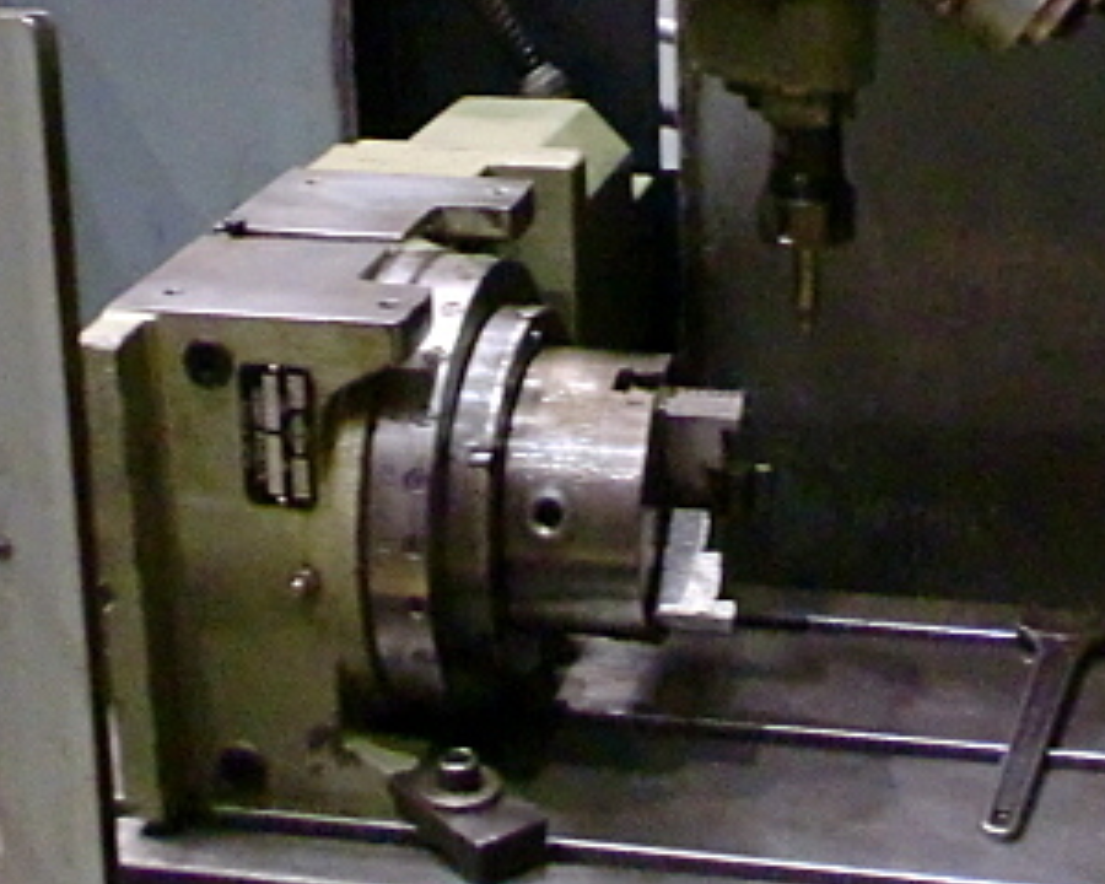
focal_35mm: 73
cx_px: 696
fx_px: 2387
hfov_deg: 26.0
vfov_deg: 21.0
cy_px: 376
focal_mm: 6.3
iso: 1000
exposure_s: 1/60
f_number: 3.1
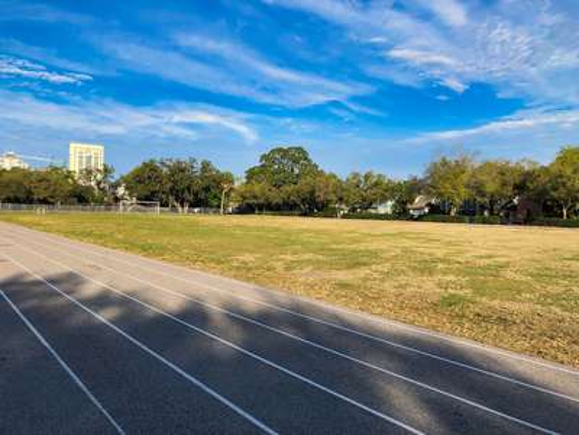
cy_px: 218
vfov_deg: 49.7
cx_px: 290
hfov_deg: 63.4
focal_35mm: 28
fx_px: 468
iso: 20
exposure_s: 1/1919
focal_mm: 4
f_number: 1.8
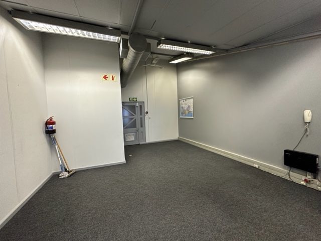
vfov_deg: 85.7
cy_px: 120
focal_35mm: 14
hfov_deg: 102.1
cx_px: 160
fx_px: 130
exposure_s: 1/100
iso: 320
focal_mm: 2.22
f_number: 2.2
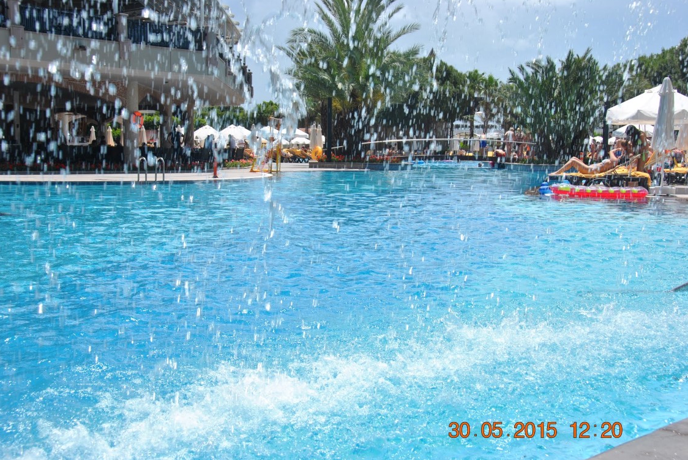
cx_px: 338
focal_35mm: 49
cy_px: 231
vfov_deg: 27.6
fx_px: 937
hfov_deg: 40.3
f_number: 8
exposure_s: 1/320
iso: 100
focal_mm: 32
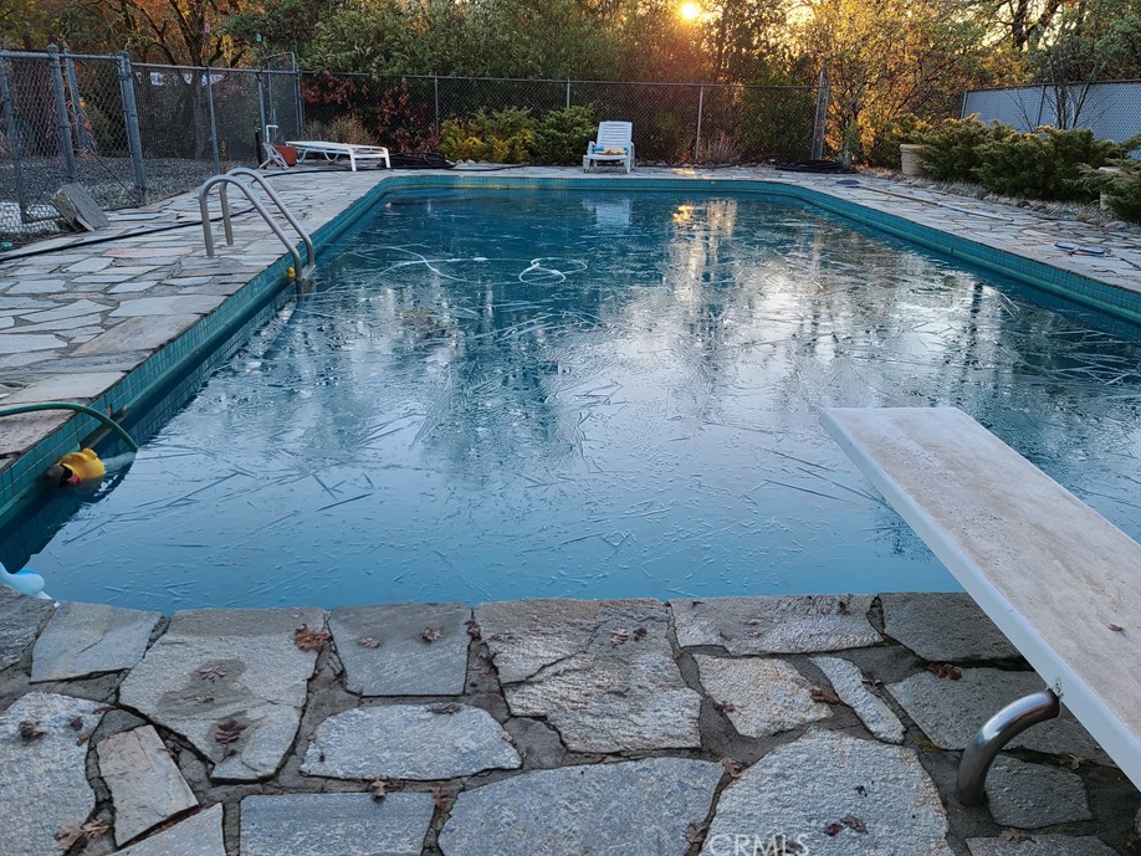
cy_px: 386
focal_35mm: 29
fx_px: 956
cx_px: 623
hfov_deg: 61.5
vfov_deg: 48.2
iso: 40
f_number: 1.8
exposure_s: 1/201
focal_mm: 5.4
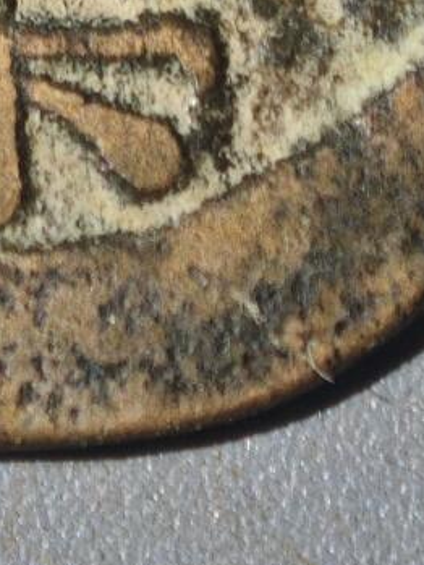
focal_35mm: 474
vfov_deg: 4.1
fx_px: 7736
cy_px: -466
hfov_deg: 3.1
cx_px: 3
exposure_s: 1/96.7
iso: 200
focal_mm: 9
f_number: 2
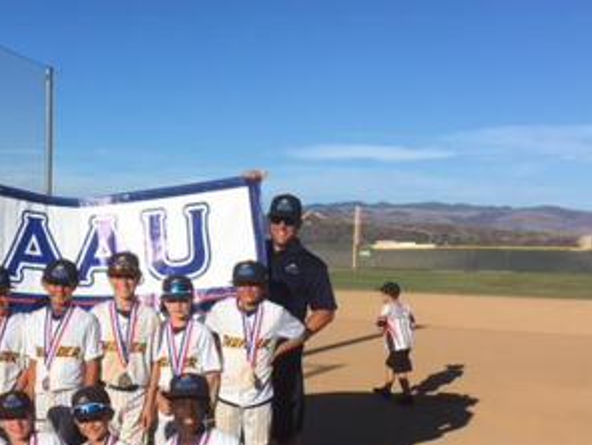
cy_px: 312
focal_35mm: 54
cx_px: 132
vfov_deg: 26.9
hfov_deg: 34.6
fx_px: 925
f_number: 2.2
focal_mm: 4.15
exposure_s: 1/2262
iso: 25
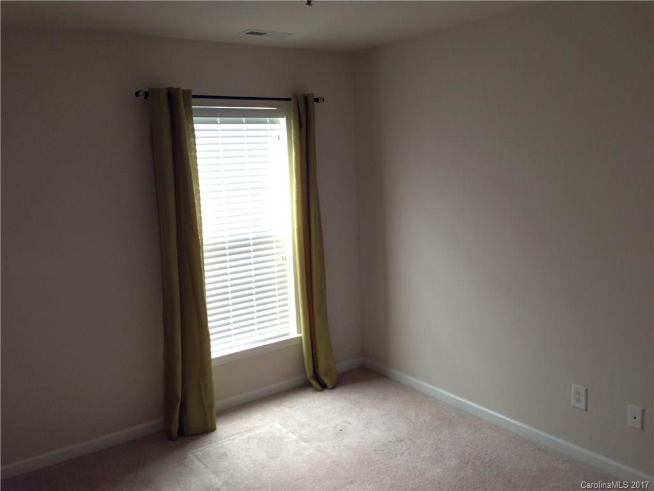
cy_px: 246
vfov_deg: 42.9
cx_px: 327
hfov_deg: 55.4
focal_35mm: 33
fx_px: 623
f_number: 2.4
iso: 80
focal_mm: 4.13
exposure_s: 1/24
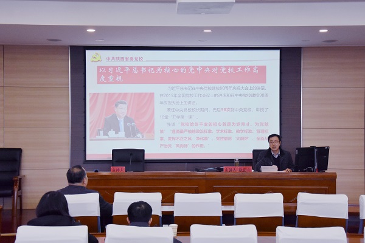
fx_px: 578
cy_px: 122
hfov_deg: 35.1
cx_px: 182
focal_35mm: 57
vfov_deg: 23.8
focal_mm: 38
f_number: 4.5
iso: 1400
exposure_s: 1/500
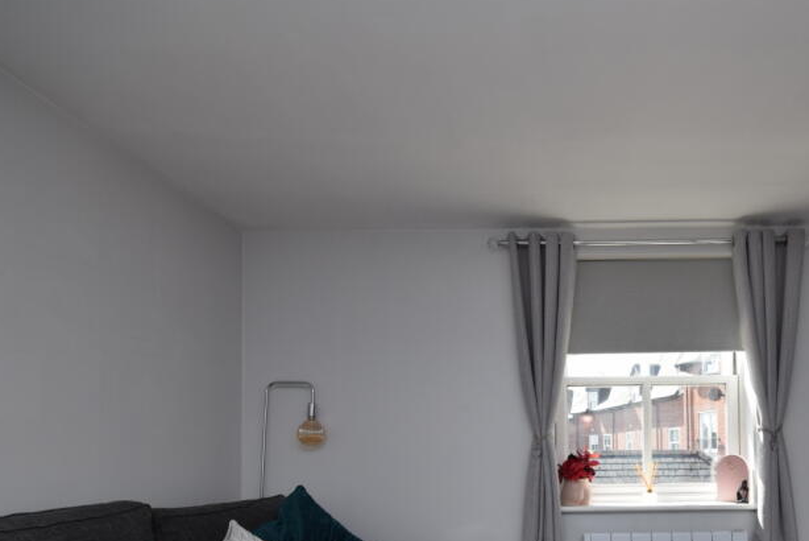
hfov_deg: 67.9
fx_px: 562
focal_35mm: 25
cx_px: 584
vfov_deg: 48.5
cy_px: 431
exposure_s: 1/200
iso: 400
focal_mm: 10
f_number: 7.1
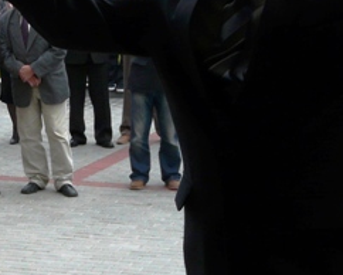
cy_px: 98
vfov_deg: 9.8
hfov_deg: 11.9
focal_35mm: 158
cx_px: -69
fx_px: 1605
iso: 100
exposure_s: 1/250
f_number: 4
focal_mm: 8.1
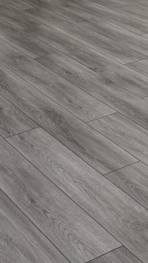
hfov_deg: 13.9
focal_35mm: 85
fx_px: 592
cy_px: -65
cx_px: -17
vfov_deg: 22.7
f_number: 1.78
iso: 50
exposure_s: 1/133
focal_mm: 6.76
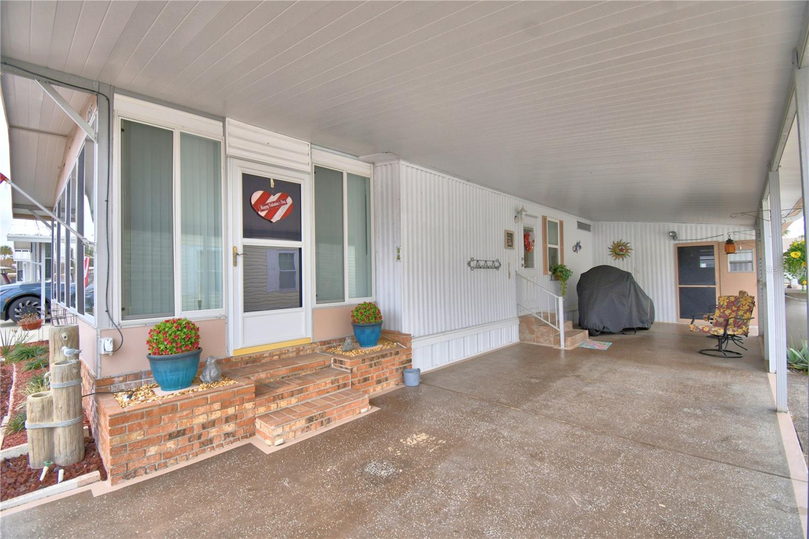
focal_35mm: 15
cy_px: 270
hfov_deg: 100.4
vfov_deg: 77.3
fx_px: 337
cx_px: 404
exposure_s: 1/200
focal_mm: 10
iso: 200
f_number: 4.5
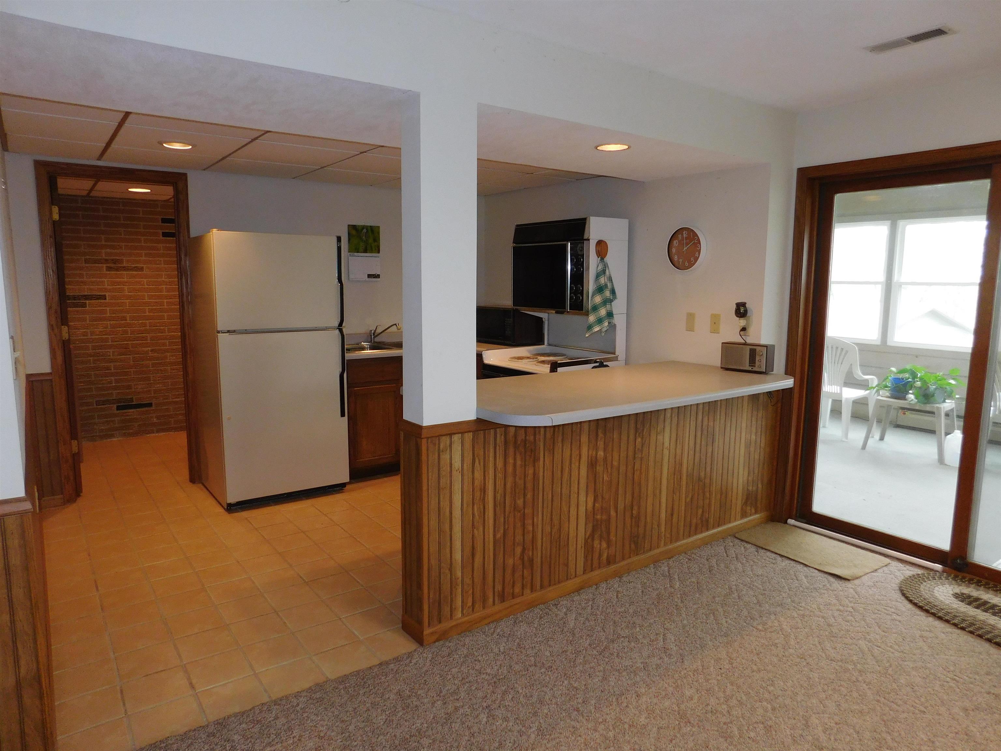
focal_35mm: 23
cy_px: 376
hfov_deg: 73.9
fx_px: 665
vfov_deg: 58.9
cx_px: 500
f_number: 3
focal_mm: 4
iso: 200
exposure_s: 1/30
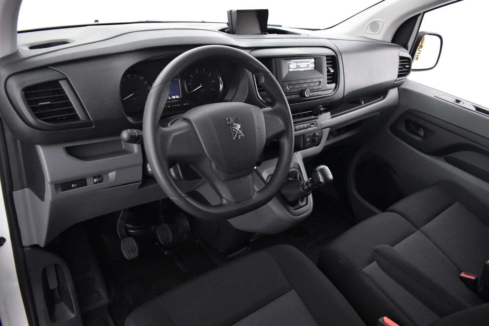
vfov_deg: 47.9
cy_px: 163
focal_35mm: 27
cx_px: 244
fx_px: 367
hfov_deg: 67.4
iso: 3200
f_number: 3.5
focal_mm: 18
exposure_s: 1/25
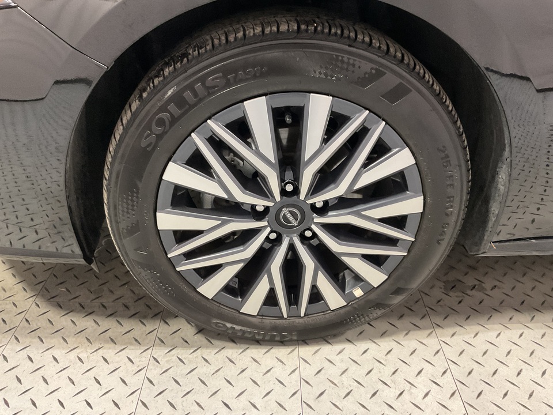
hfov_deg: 61.7
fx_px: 463
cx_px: 276
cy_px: 208
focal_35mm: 29
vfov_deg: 48.2
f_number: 1.8
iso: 200
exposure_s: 1/50
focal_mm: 3
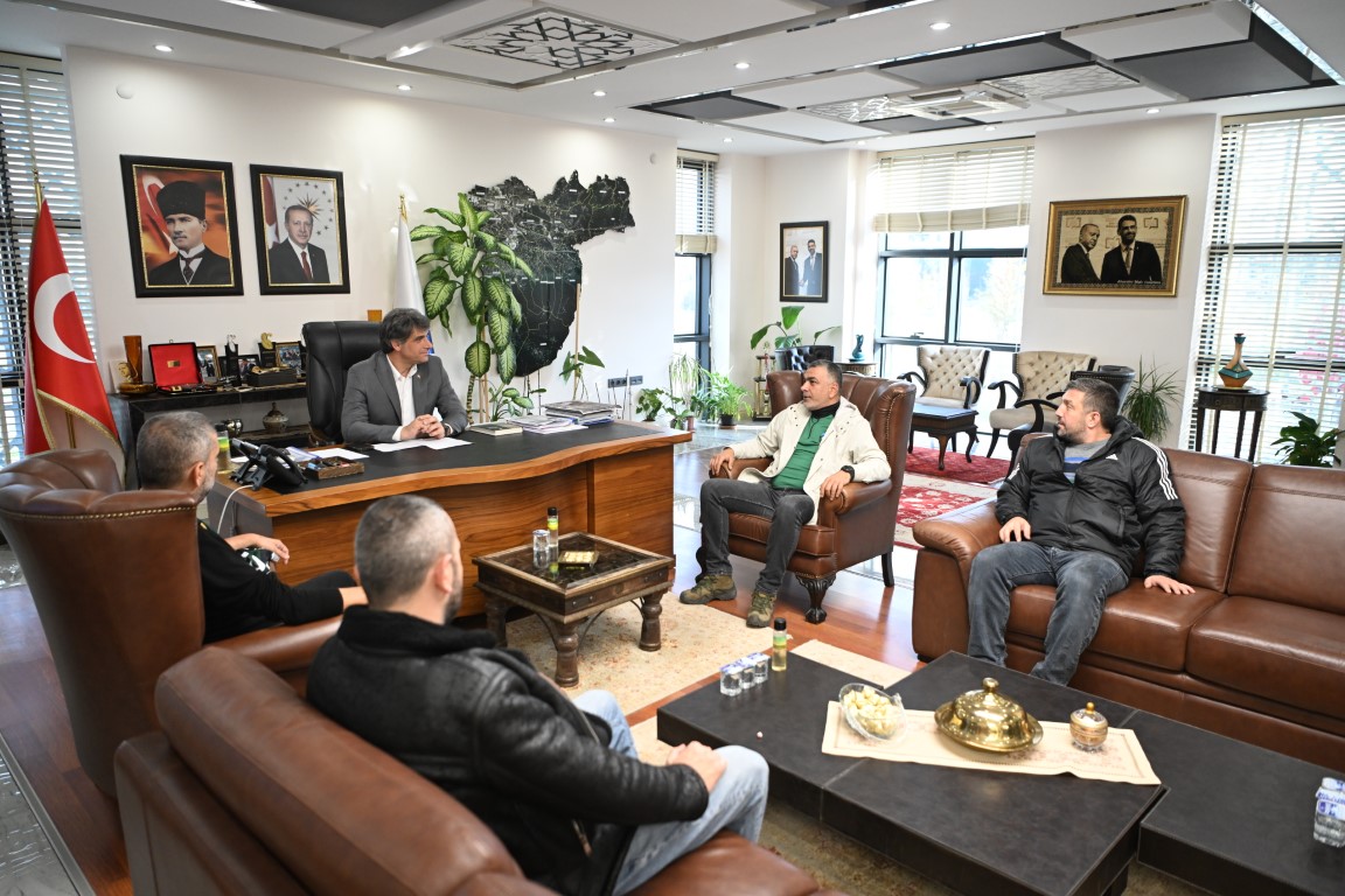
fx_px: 897
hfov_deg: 73.7
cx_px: 672
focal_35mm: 24
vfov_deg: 53.1
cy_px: 448
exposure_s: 1/200
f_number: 2.8
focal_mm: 24
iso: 1600
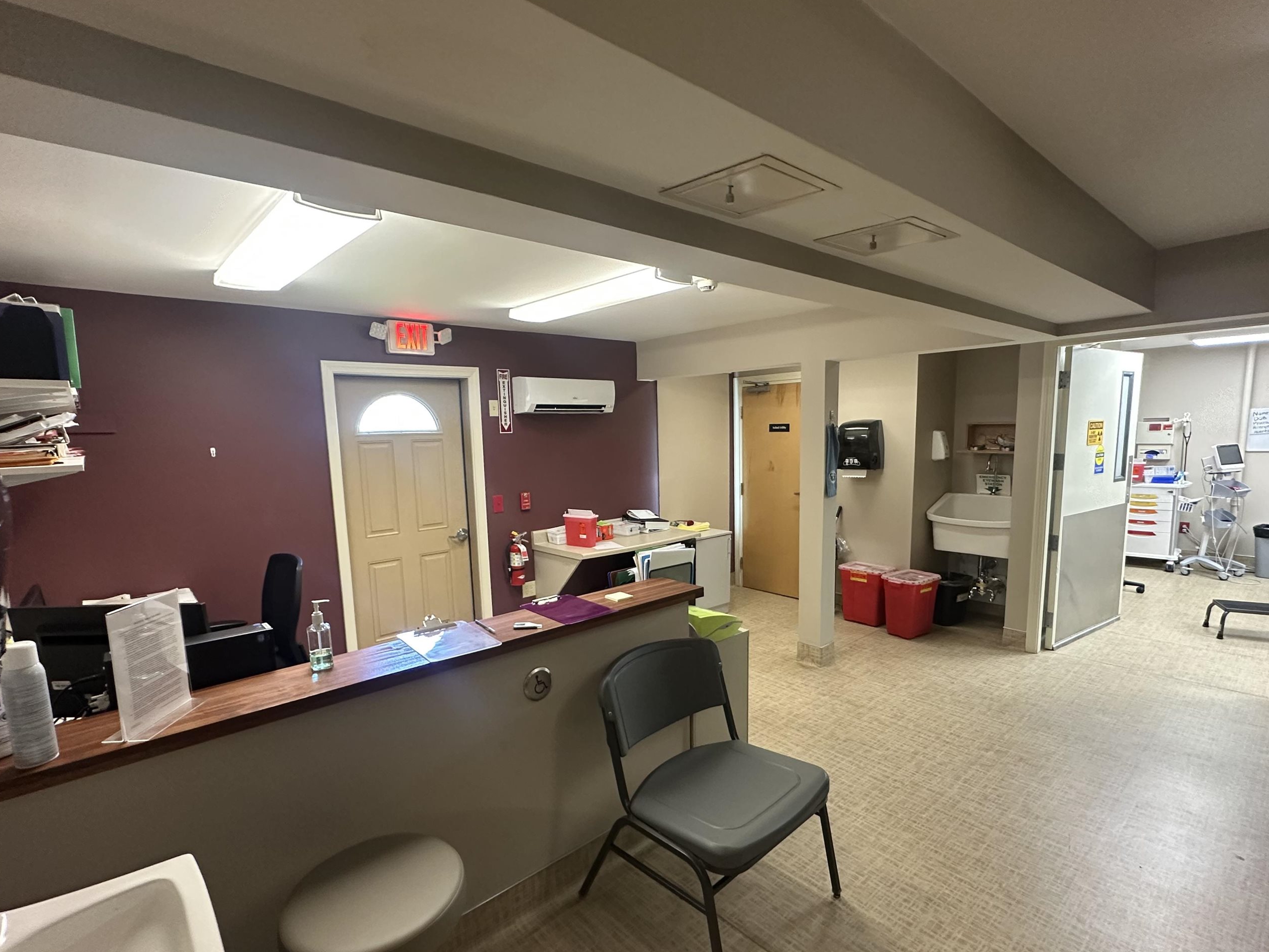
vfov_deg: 74.6
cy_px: 516
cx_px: 620
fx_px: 623
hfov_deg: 91.0
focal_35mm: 17
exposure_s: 1/60
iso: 320
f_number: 2.2
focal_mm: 2.22
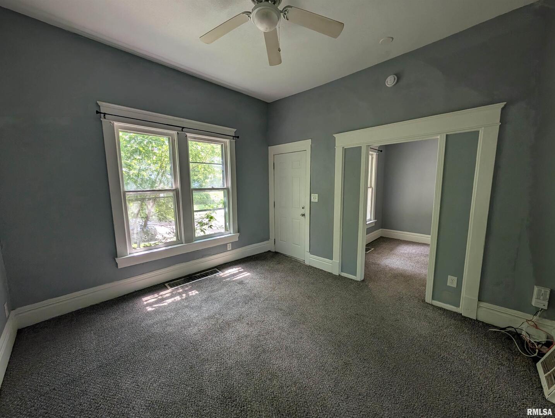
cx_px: 278
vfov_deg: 94.7
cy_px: 209
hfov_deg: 110.5
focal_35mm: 12
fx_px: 193
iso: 48
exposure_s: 1/150
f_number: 1.7
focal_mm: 2.02
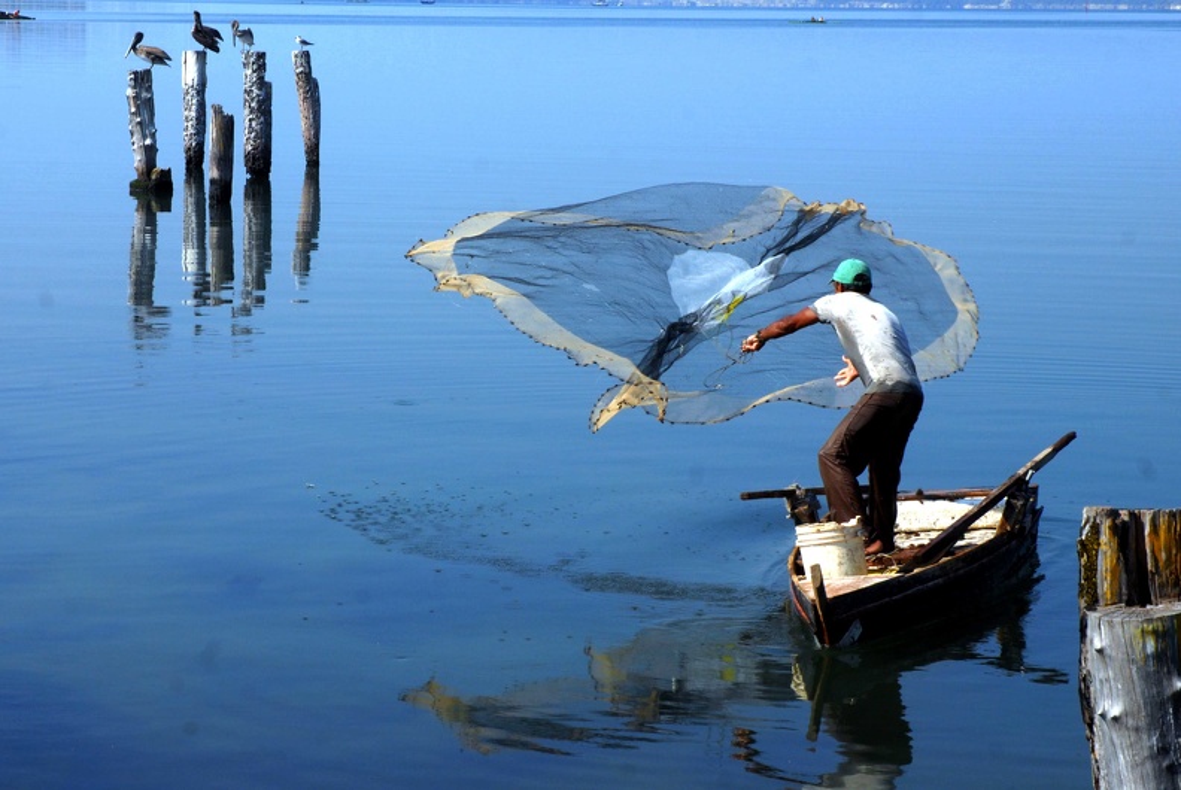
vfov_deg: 18.2
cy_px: 395
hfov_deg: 27.0
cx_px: 590
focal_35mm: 75
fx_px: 2463
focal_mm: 50
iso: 250
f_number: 11
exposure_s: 1/250
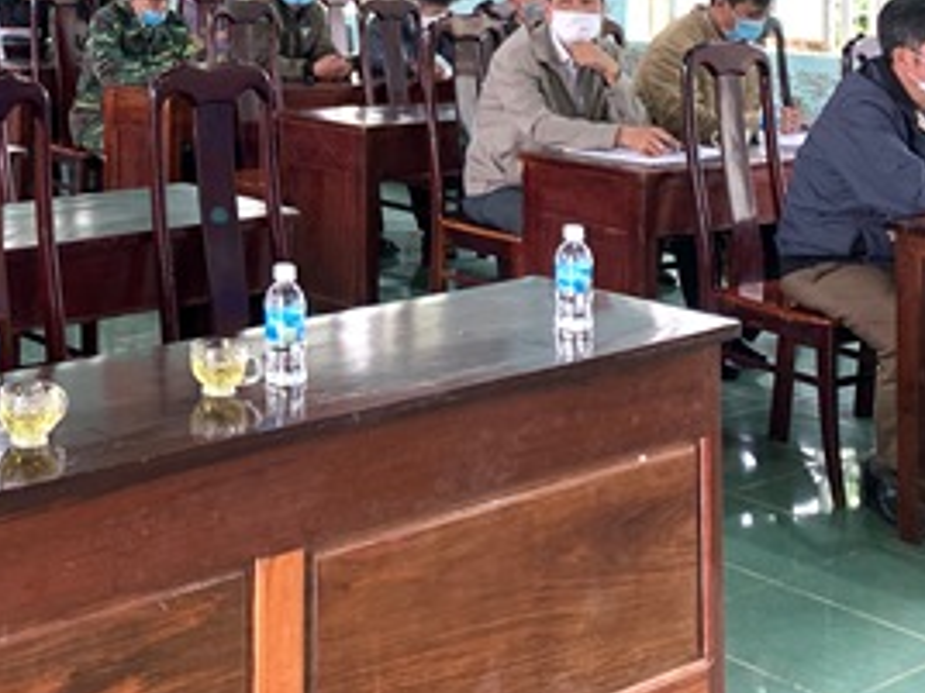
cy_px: -79
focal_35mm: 62
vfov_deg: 22.3
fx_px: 1657
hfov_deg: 30.1
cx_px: 131
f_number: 1.8
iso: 400
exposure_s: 1/37
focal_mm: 4.25
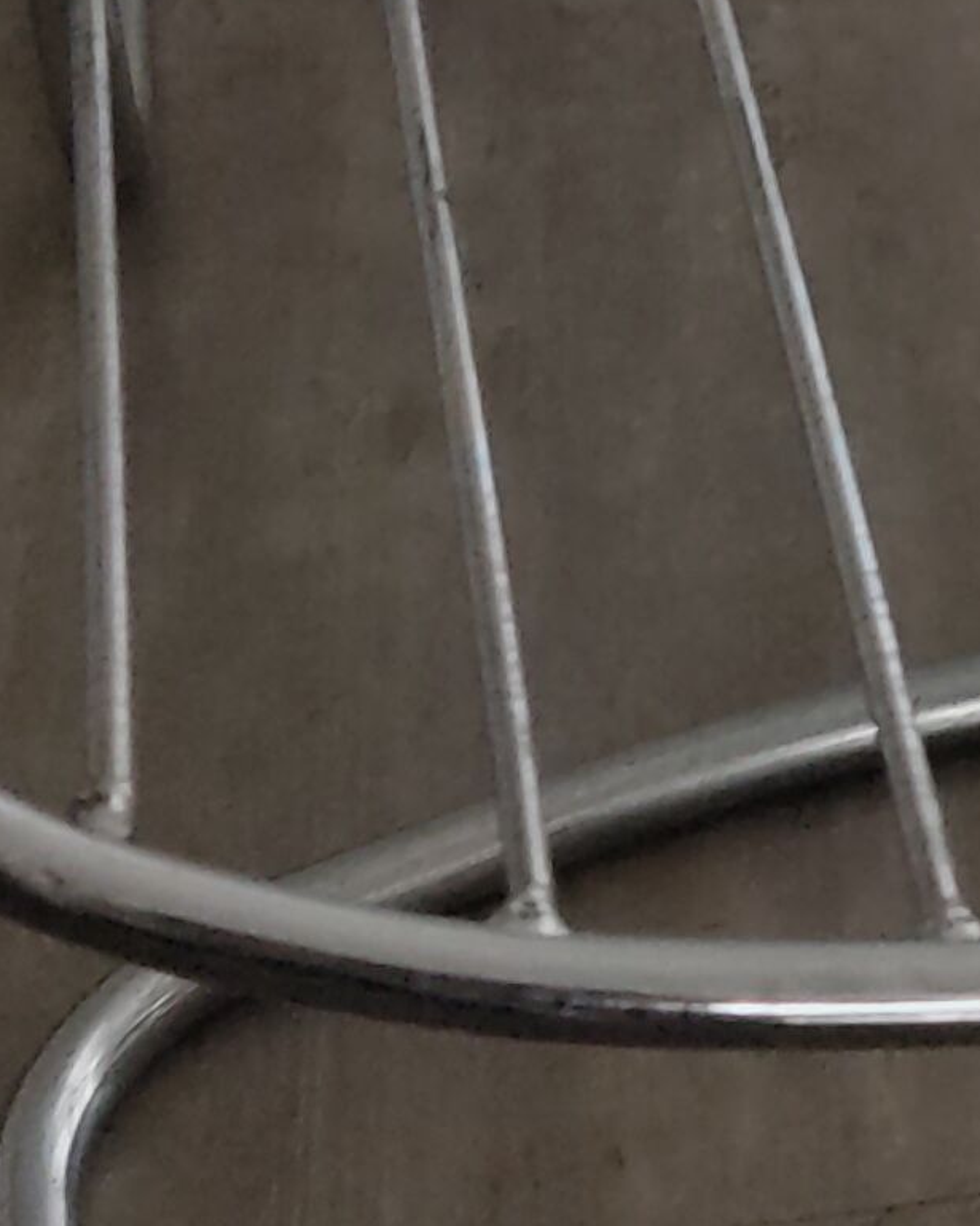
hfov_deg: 11.2
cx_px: 1456
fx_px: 4787
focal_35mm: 132
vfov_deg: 14.3
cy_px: -123
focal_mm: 4.74
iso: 167
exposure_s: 1/33
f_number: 1.79
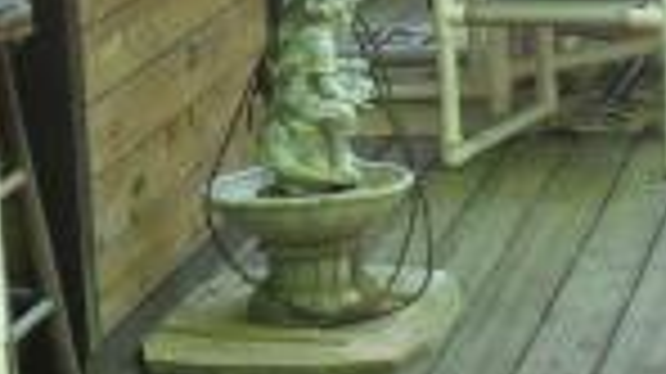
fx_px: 3318
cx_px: 760
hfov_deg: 11.3
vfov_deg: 6.4
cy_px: 27
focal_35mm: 188
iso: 400
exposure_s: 1/250
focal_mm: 7.7
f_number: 3.4
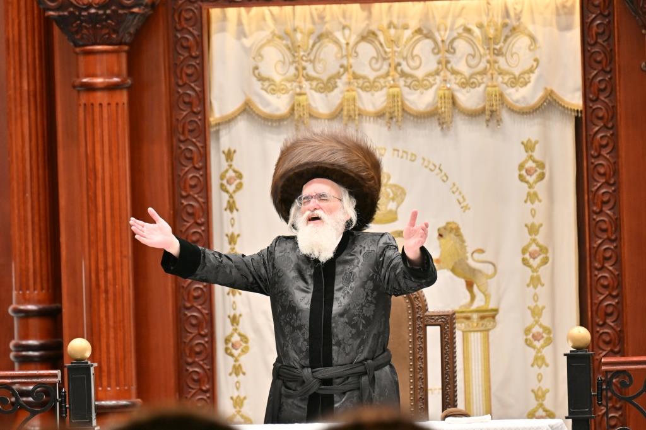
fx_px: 5381
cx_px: 323
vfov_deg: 4.6
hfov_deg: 6.9
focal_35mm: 300
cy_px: 215
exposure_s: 1/200
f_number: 2.8
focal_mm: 200
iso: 250
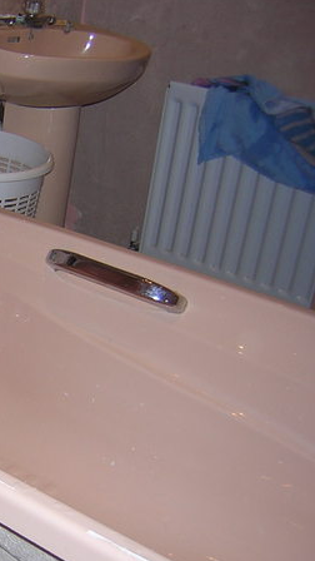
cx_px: -64
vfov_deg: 37.2
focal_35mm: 56
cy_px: 283
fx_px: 832
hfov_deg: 20.1
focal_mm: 4.7
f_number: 2.6
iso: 100
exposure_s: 1/60.1
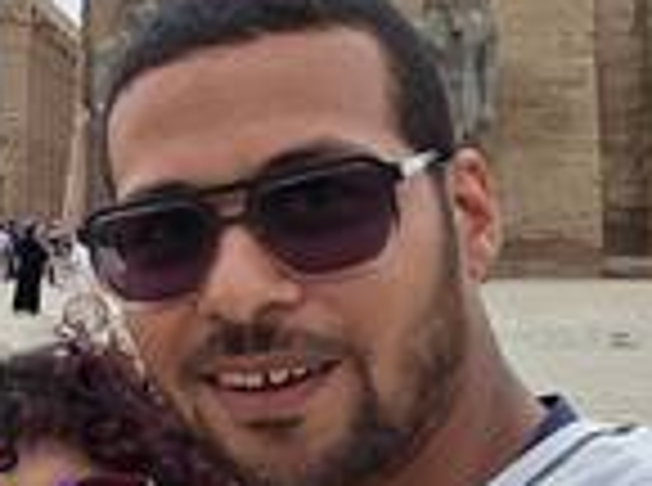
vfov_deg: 17.7
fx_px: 1559
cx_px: -198
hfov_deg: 21.4
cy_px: 302
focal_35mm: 83
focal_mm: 3.3
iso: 25
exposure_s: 1/1135
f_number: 2.2
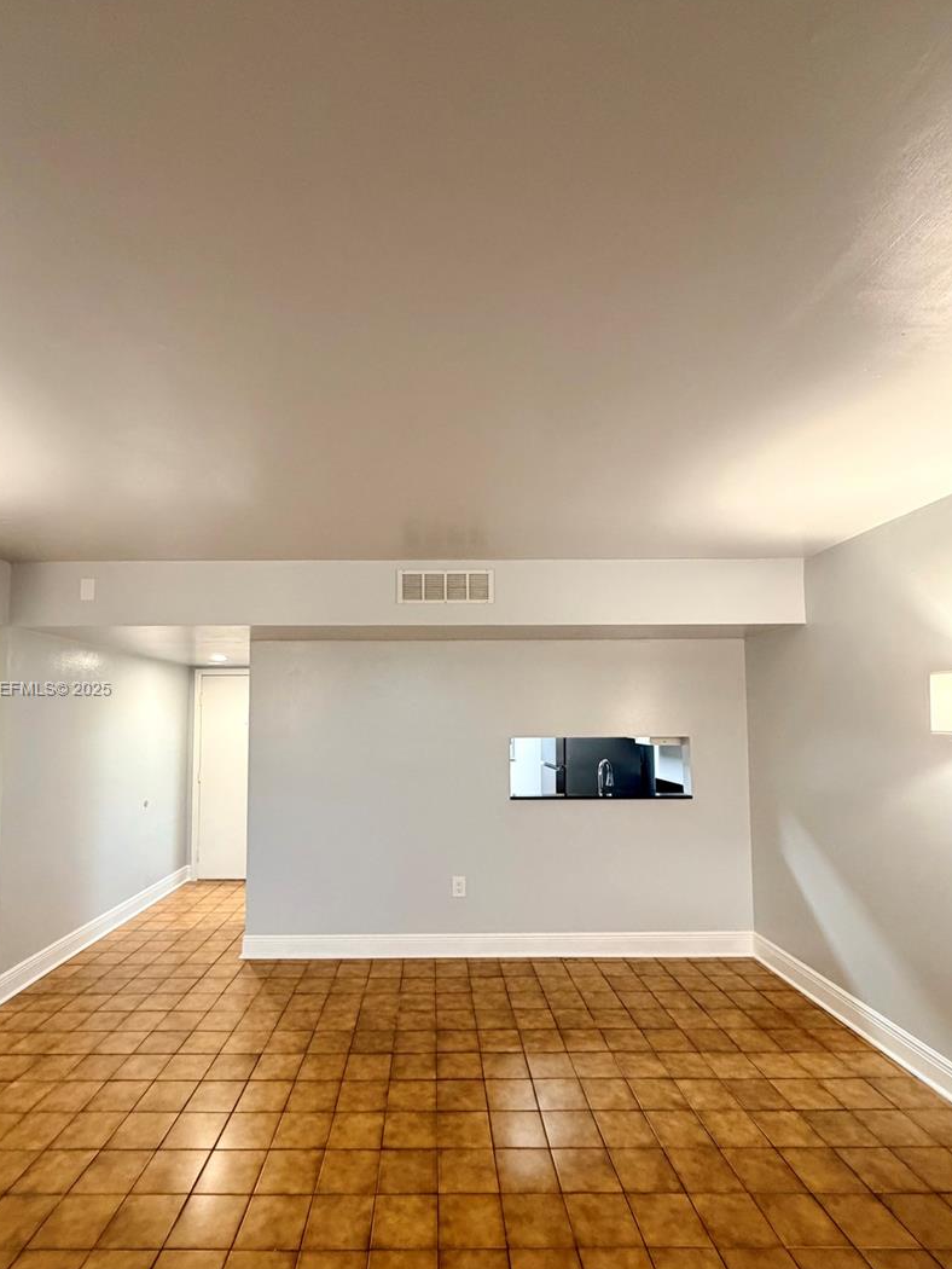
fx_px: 586
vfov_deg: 94.2
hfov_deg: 77.9
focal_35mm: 16
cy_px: 690
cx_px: 430
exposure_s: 1/60
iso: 400
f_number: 2.2
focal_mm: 2.22
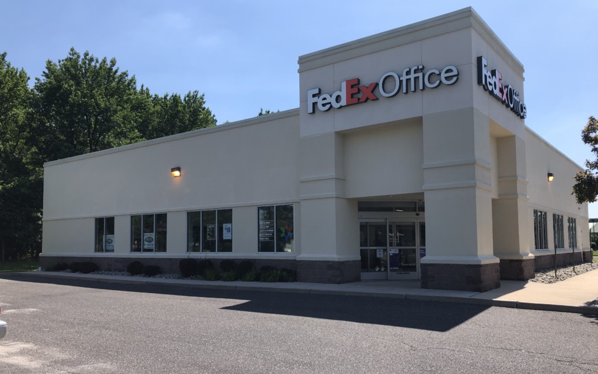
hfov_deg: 62.9
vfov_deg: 41.7
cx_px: 298
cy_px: 218
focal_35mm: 30
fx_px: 489
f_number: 1.8
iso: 20
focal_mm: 3.99
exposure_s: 1/1333
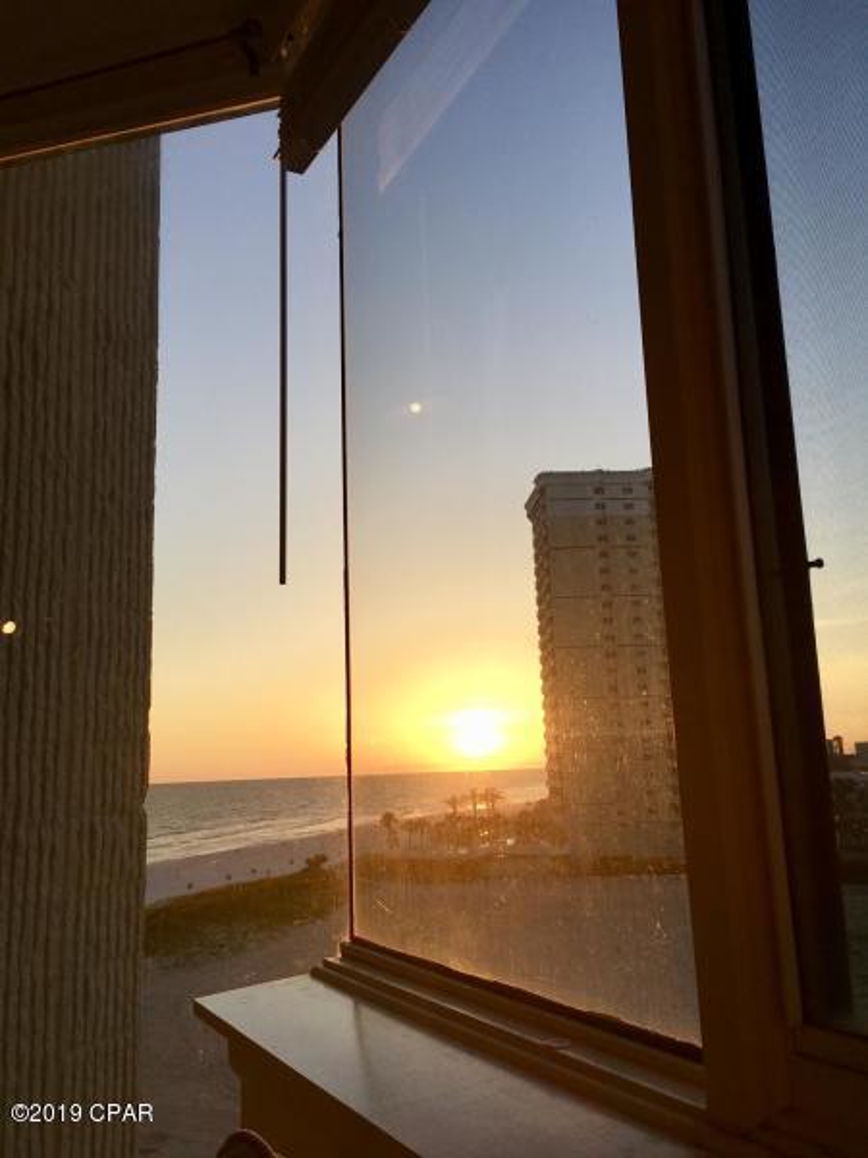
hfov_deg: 48.2
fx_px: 970
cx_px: 434
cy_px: 579
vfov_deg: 61.7
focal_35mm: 29
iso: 25
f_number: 2.2
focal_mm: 4.15
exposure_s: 1/291
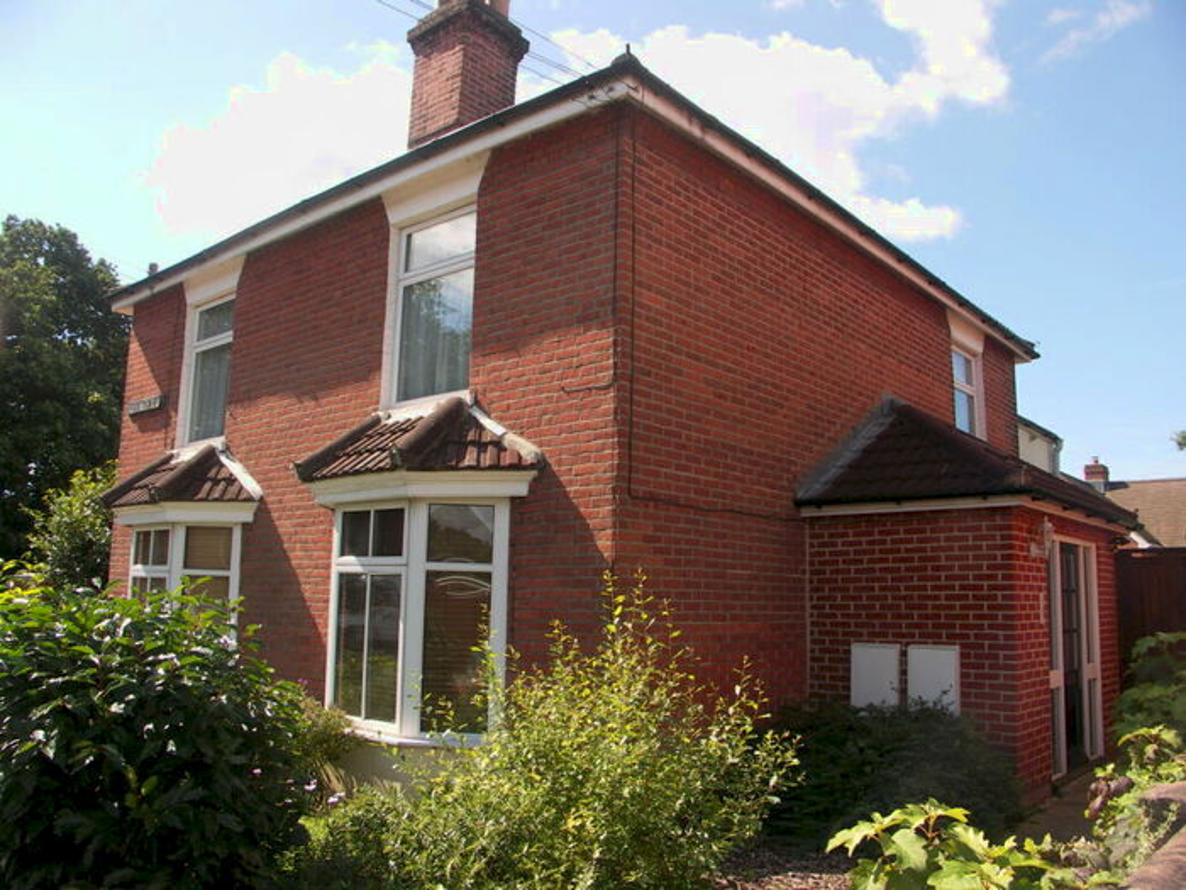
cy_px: 445
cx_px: 593
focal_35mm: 28
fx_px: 959
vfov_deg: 49.7
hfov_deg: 63.4
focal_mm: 7.2
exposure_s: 1/160
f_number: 5
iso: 50
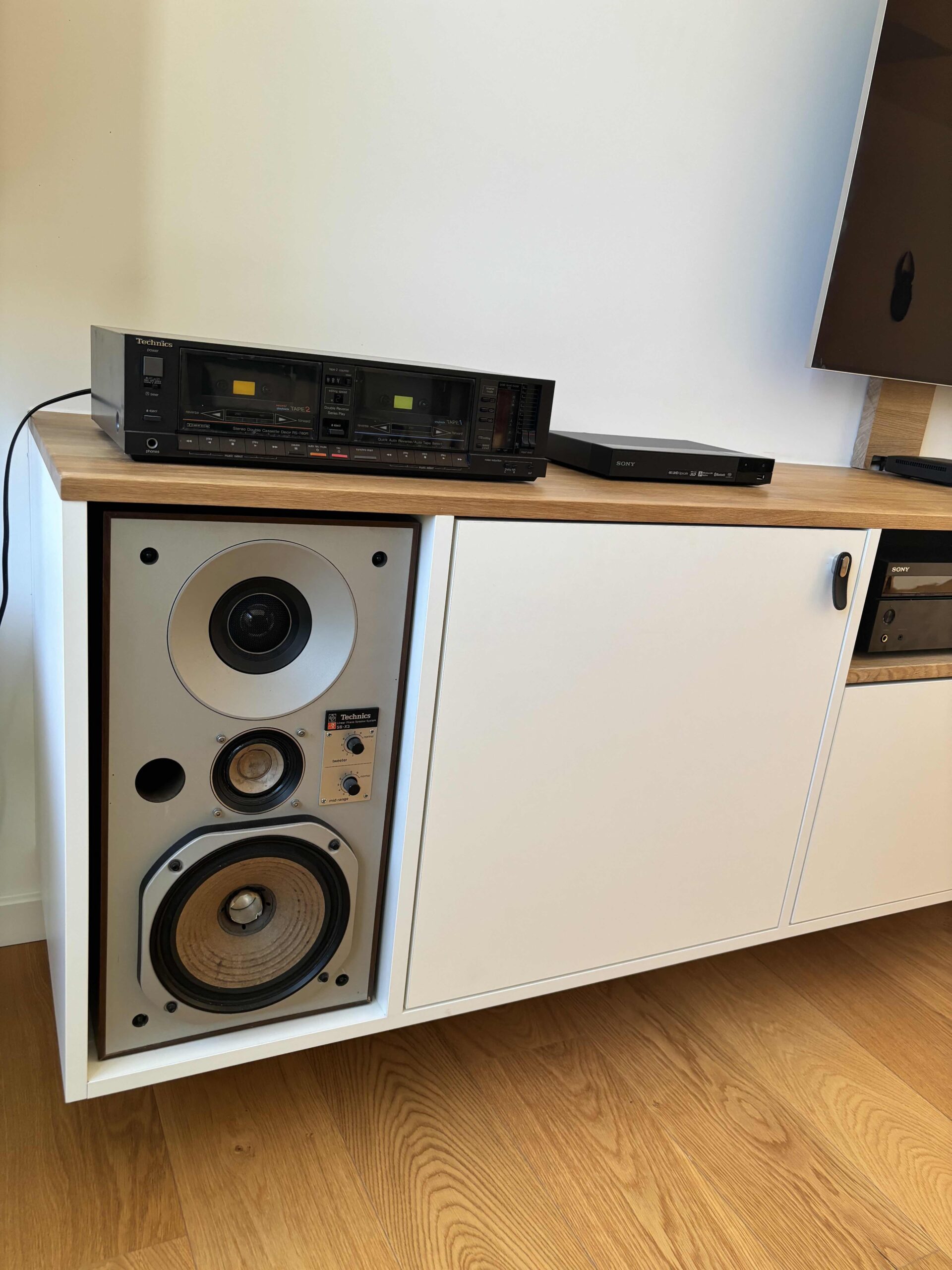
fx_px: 953
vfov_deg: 67.3
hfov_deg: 53.1
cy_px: 635
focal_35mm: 26
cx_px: 476
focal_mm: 5.96
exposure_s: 1/109
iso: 125
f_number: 1.6
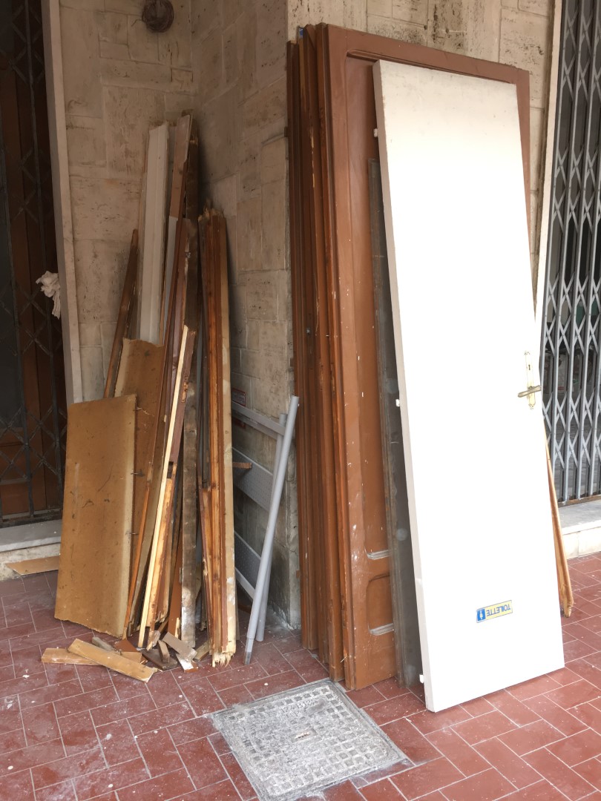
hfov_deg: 48.2
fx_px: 671
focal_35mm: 29
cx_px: 300
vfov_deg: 61.7
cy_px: 400
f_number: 2.2
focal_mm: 4.15
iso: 40
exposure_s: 1/100
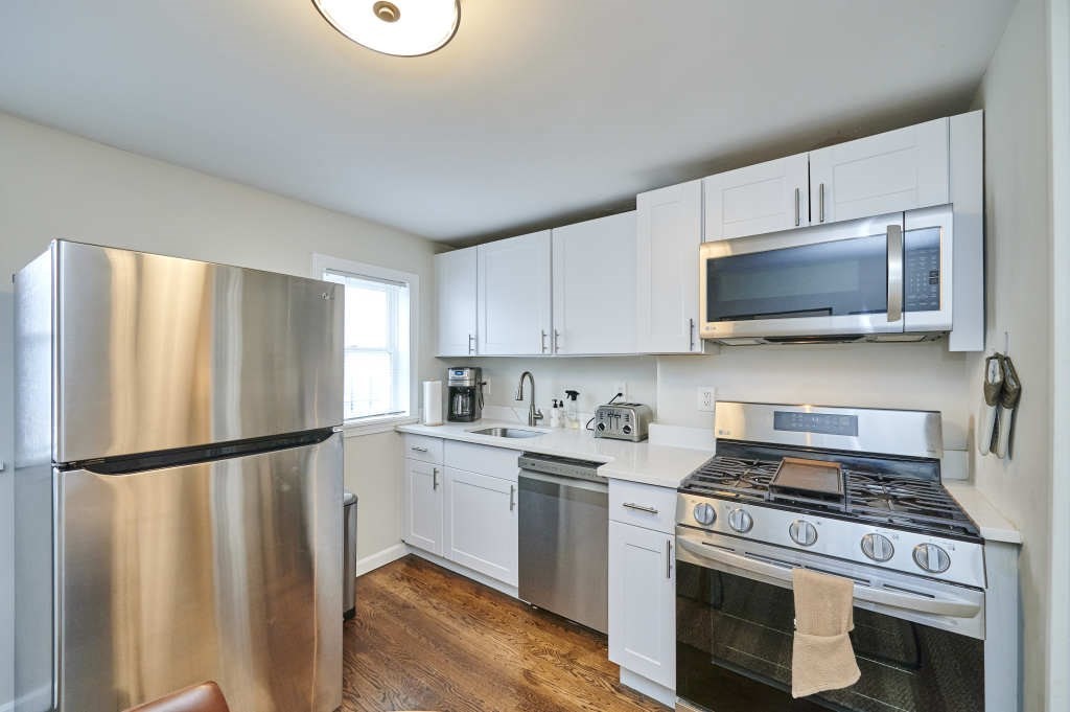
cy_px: 356
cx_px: 535
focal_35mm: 14
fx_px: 416
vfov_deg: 81.1
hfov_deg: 104.3
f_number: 5.6
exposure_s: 1/125
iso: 1600
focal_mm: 14
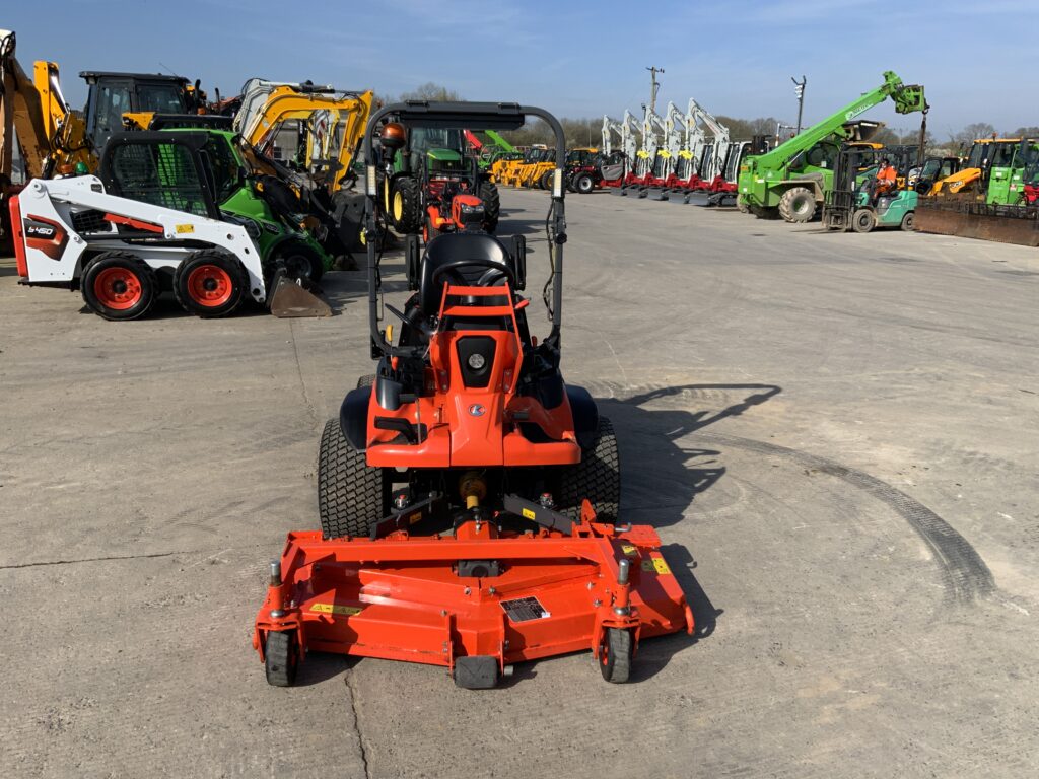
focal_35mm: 29
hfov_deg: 61.7
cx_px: 520
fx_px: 870
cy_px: 390
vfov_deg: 48.2
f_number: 1.8
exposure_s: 1/2227
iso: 20
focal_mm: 3
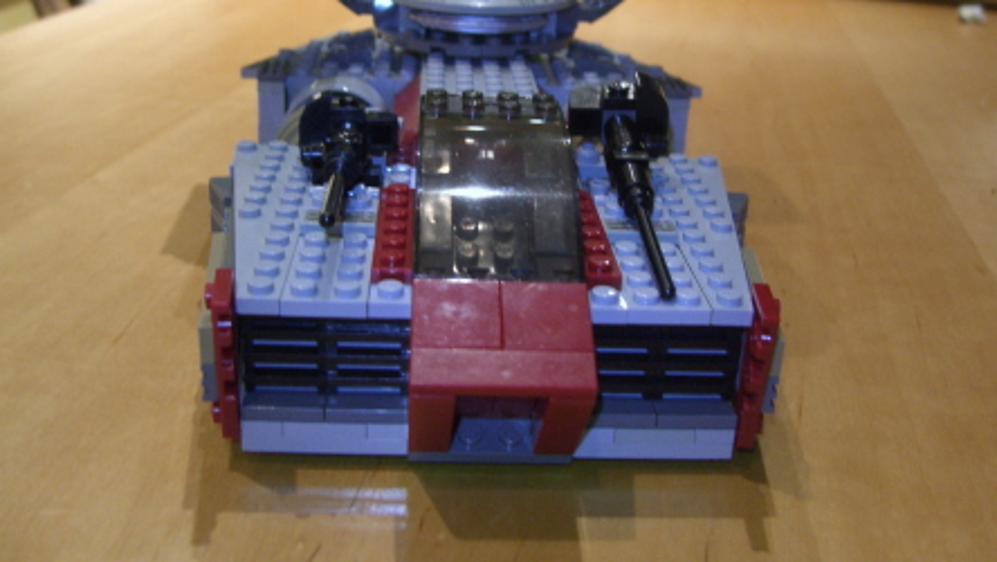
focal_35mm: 42
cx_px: 496
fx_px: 1111
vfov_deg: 28.3
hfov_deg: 48.3
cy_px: 236
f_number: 2.8
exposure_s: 1/10
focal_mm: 7.9
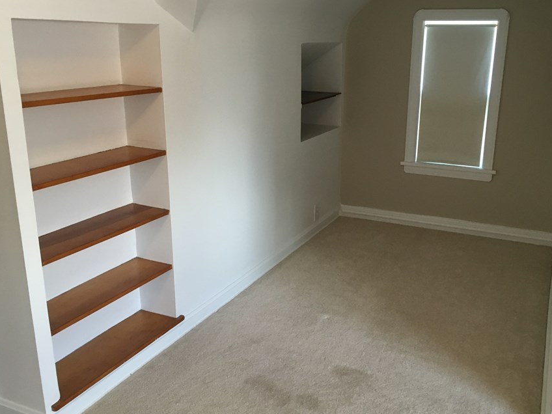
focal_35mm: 35
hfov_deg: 52.5
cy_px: 208
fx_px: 558
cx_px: 310
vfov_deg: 40.7
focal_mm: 4.15
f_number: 2.2
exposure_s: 1/30
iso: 100
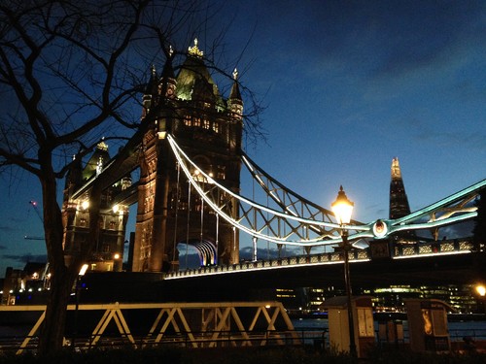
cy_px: 182
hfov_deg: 55.4
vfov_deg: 42.9
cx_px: 243
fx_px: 463
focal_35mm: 33
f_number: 2.4
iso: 320
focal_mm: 4.12
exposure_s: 1/16
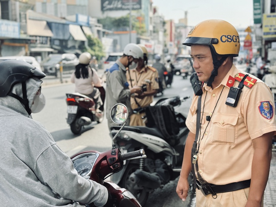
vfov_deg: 30.3
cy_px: 104
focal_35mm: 48
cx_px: 138
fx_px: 383
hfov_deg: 39.7
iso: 80
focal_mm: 6.76
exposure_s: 1/1838
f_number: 1.78
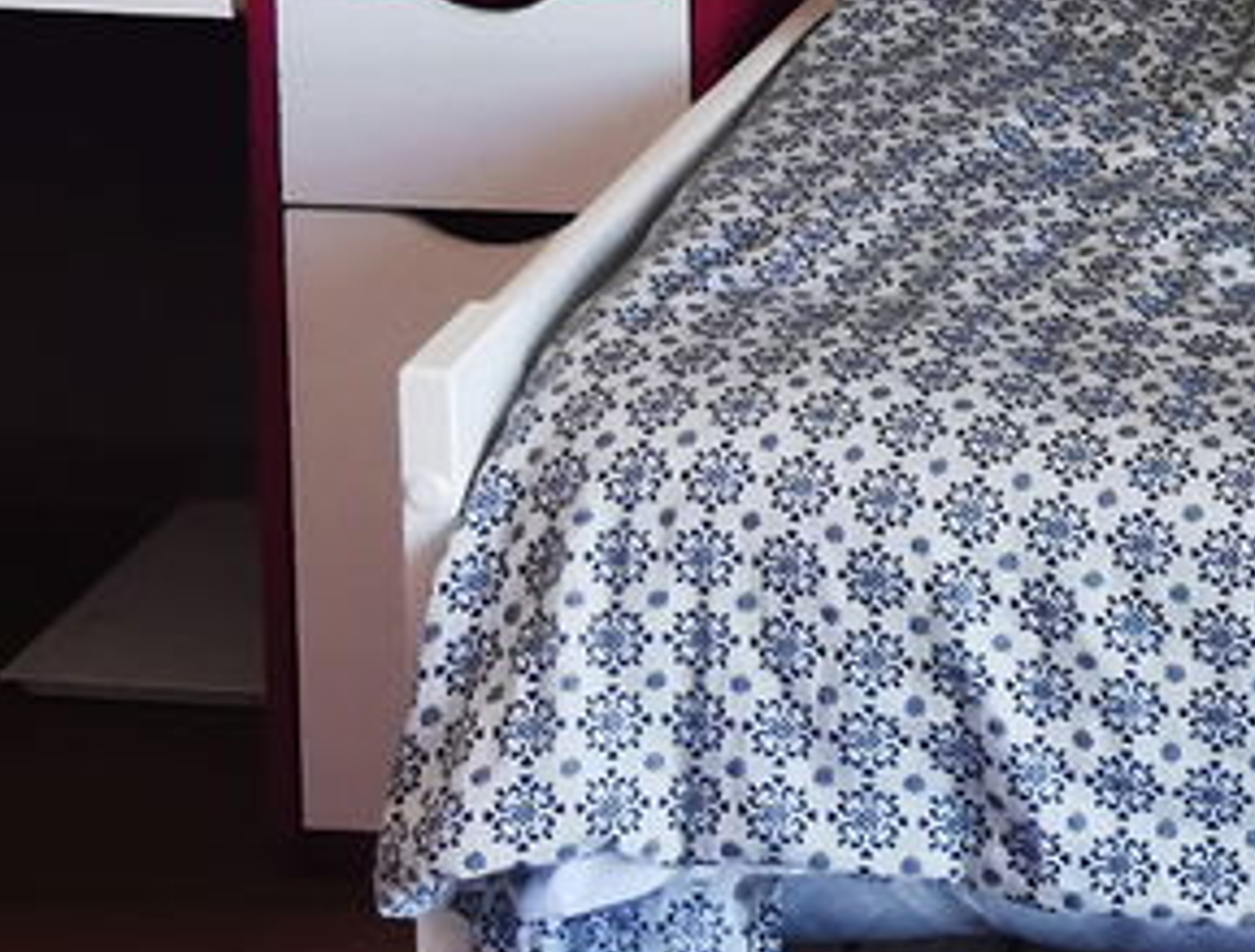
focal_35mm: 94
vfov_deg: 15.5
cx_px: 1598
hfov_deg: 19.3
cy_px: -7
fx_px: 3421
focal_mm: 2.26
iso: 160
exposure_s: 1/50
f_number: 2.2
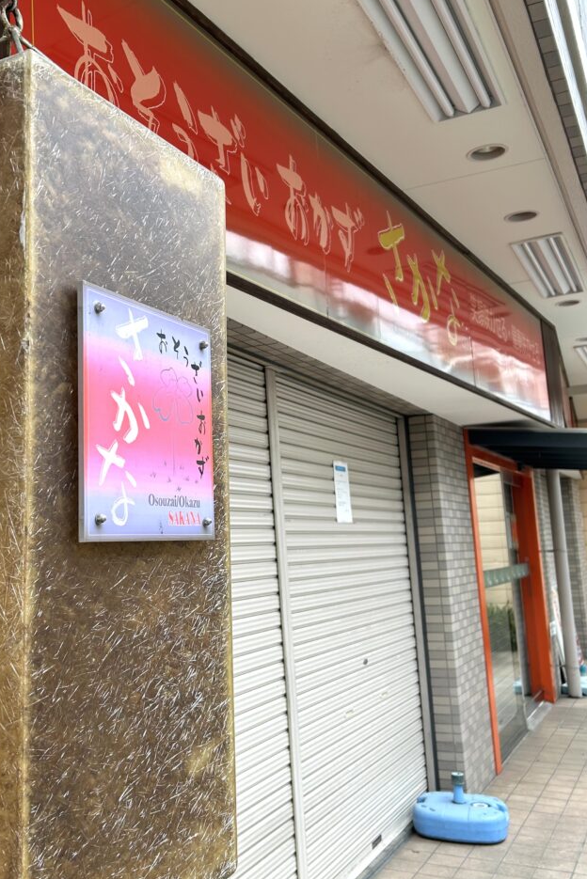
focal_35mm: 37
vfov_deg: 51.9
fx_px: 904
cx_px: 167
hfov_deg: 35.4
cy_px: 436
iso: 32
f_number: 1.5
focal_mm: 5.7
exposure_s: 1/133
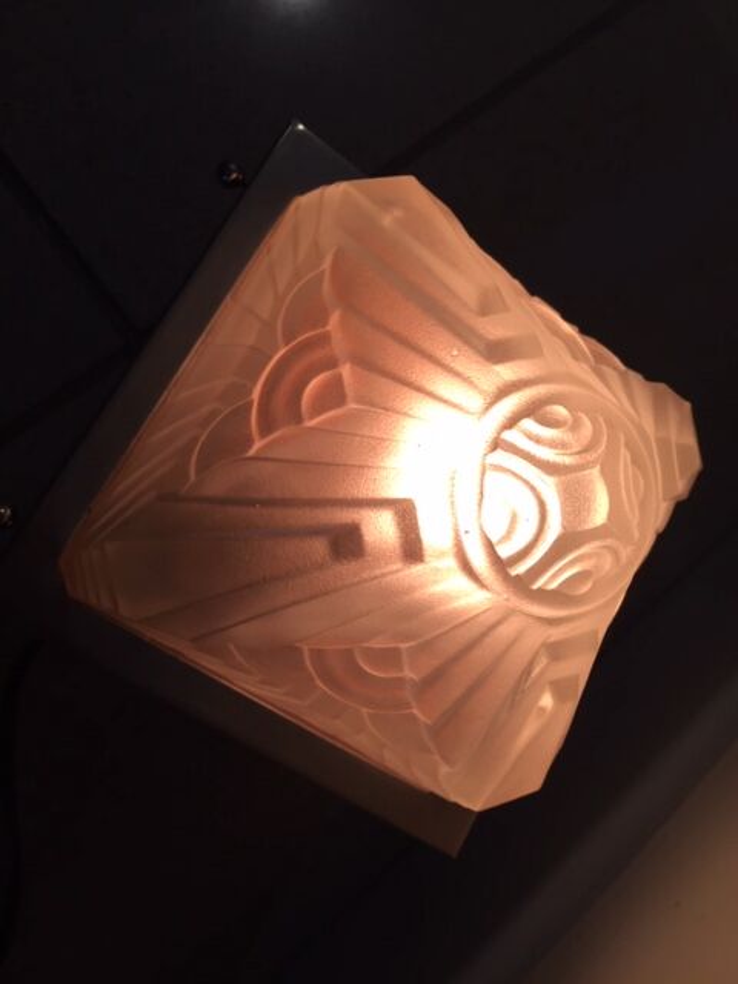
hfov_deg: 48.2
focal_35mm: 29
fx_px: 824
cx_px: 369
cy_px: 492
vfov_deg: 61.7
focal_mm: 4.15
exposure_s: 1/50
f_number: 2.2
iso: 40
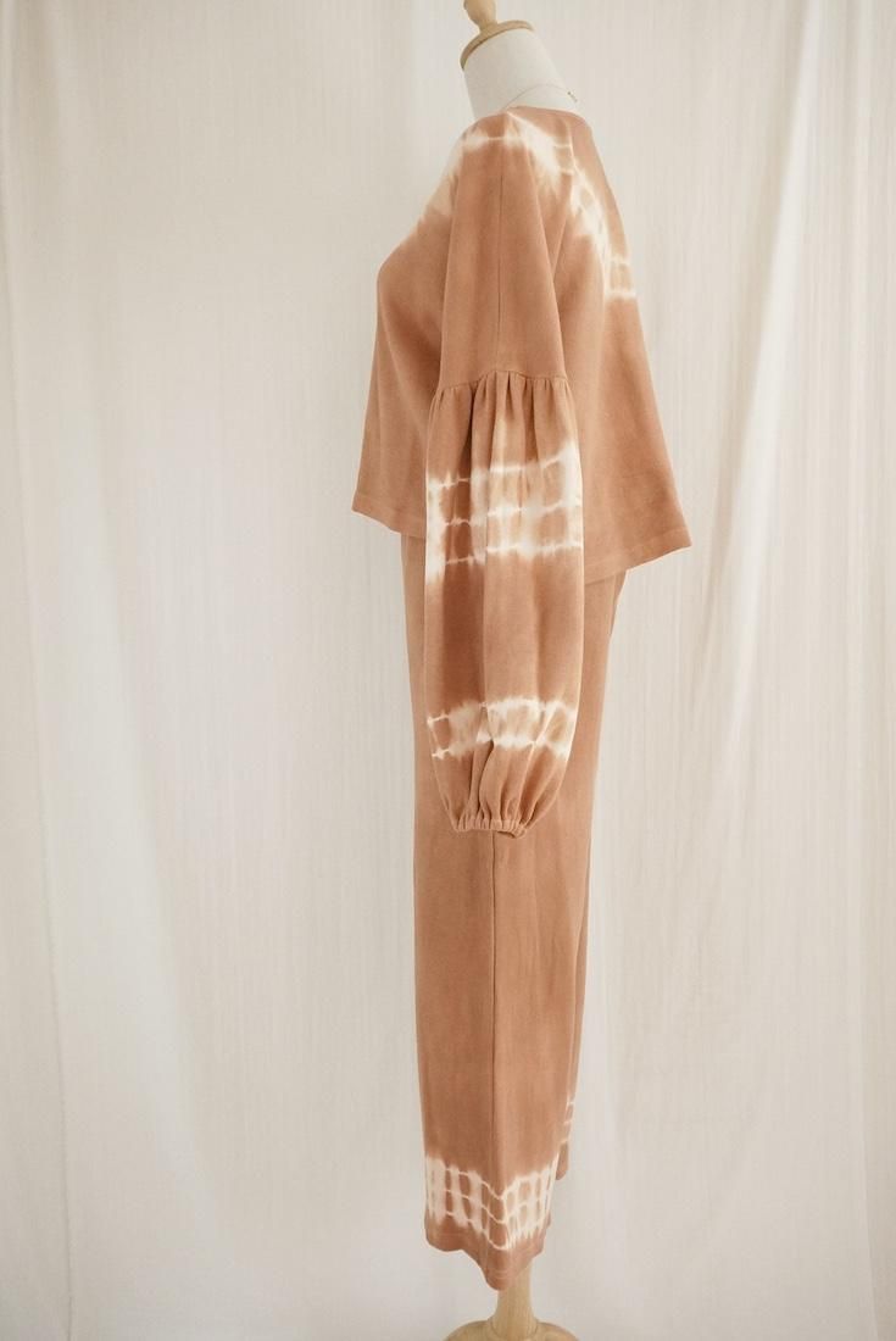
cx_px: 448
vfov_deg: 61.9
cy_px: 670
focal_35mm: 30
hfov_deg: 43.7
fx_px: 1118
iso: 5000
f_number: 6.3
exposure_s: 1/1250
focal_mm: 20
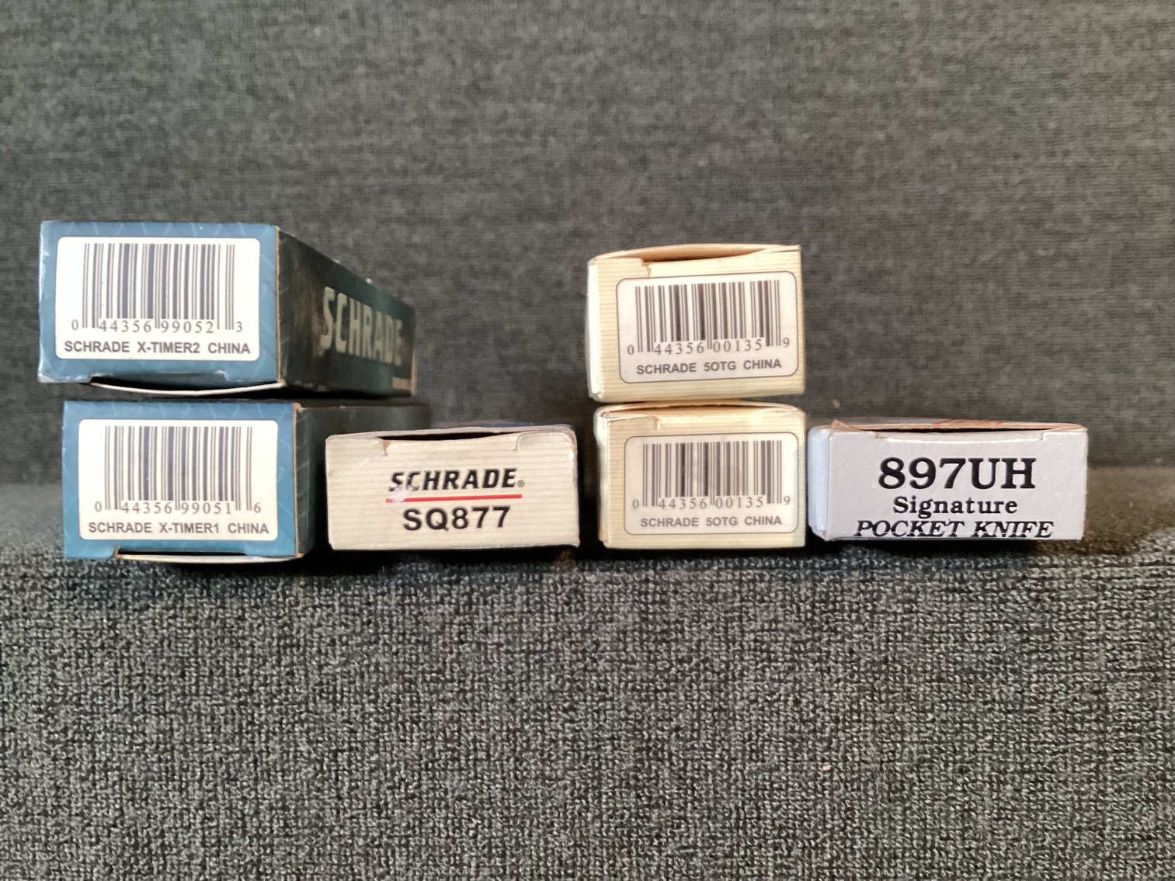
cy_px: 440
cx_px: 588
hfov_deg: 58.3
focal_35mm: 31
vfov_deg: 45.4
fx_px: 1052
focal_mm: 3.3
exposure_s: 1/60
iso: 200
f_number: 2.4
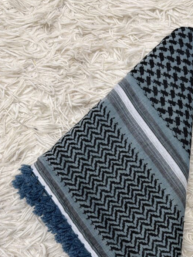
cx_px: 127
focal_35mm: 46
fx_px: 342
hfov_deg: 31.3
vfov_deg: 39.6
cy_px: 206
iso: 100
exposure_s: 1/100
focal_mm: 6.76
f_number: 1.78
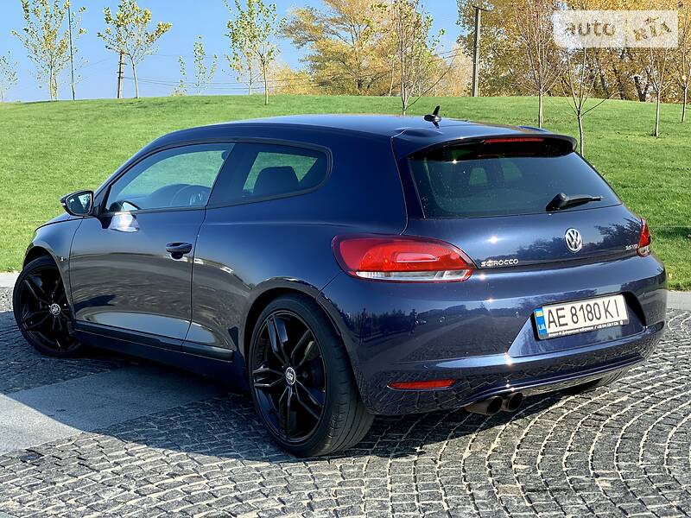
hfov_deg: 36.8
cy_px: 259
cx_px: 346
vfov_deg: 28.0
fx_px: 1038
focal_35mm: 52
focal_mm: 6
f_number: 2.4
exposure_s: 1/261
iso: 16
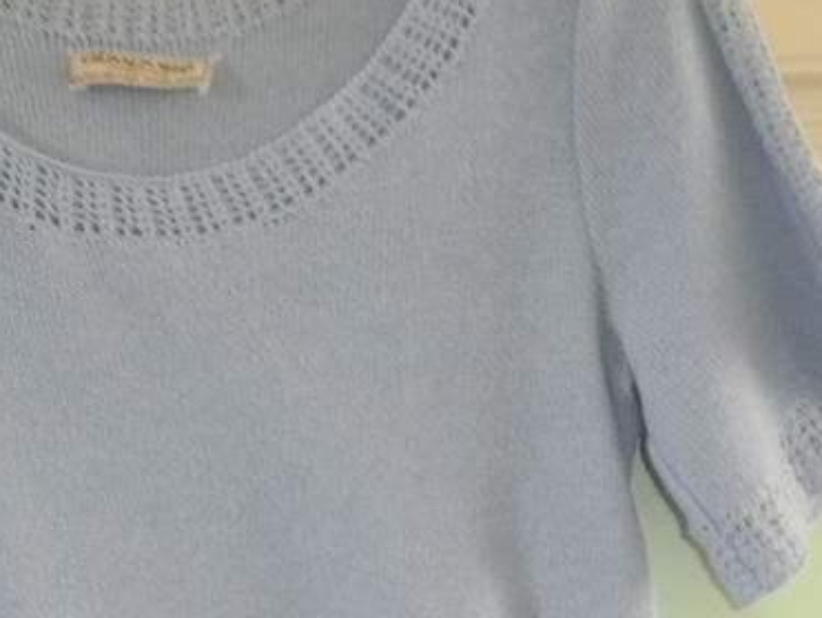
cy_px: 527
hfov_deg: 27.6
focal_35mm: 70
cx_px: 273
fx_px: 1664
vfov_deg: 20.7
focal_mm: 4.65
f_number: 2.6
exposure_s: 1/25
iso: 125
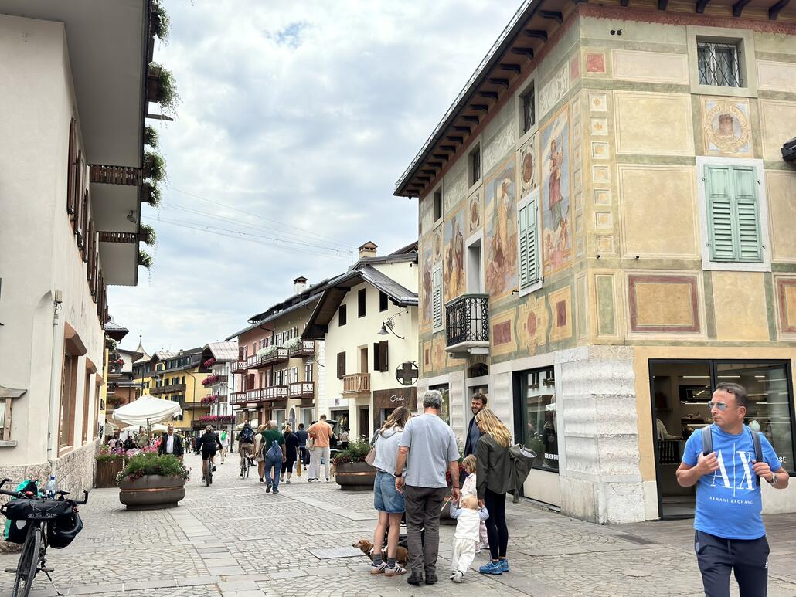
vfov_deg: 40.7
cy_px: 298
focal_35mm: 35
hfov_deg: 52.6
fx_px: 805
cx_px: 398
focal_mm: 6.76
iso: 100
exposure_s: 1/4310
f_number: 1.78
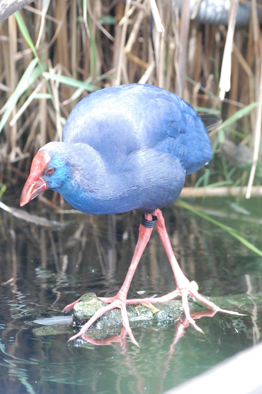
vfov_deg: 9.1
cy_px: 197
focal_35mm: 226
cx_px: 131
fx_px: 2468
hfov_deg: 6.1
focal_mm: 150
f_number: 6.3
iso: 1600
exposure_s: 1/160
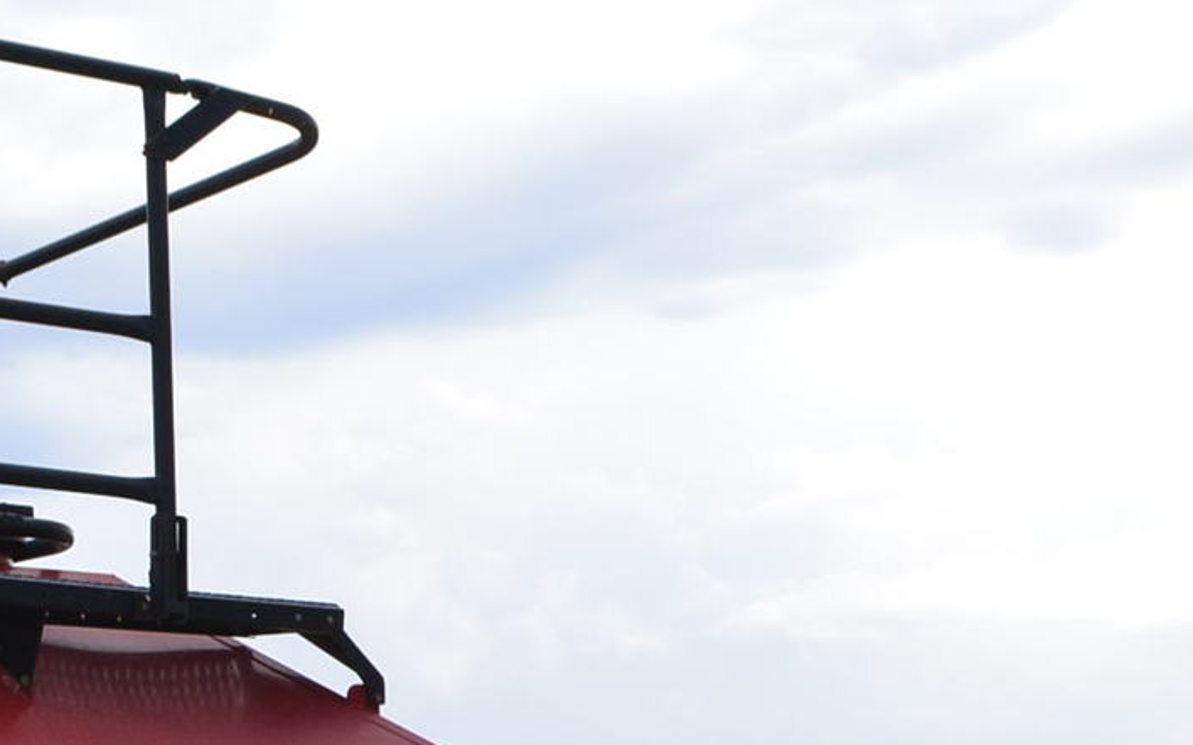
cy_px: 1064
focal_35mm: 115
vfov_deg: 11.0
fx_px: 3738
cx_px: 35
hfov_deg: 17.8
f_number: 9
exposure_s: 1/125
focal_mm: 26
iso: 400
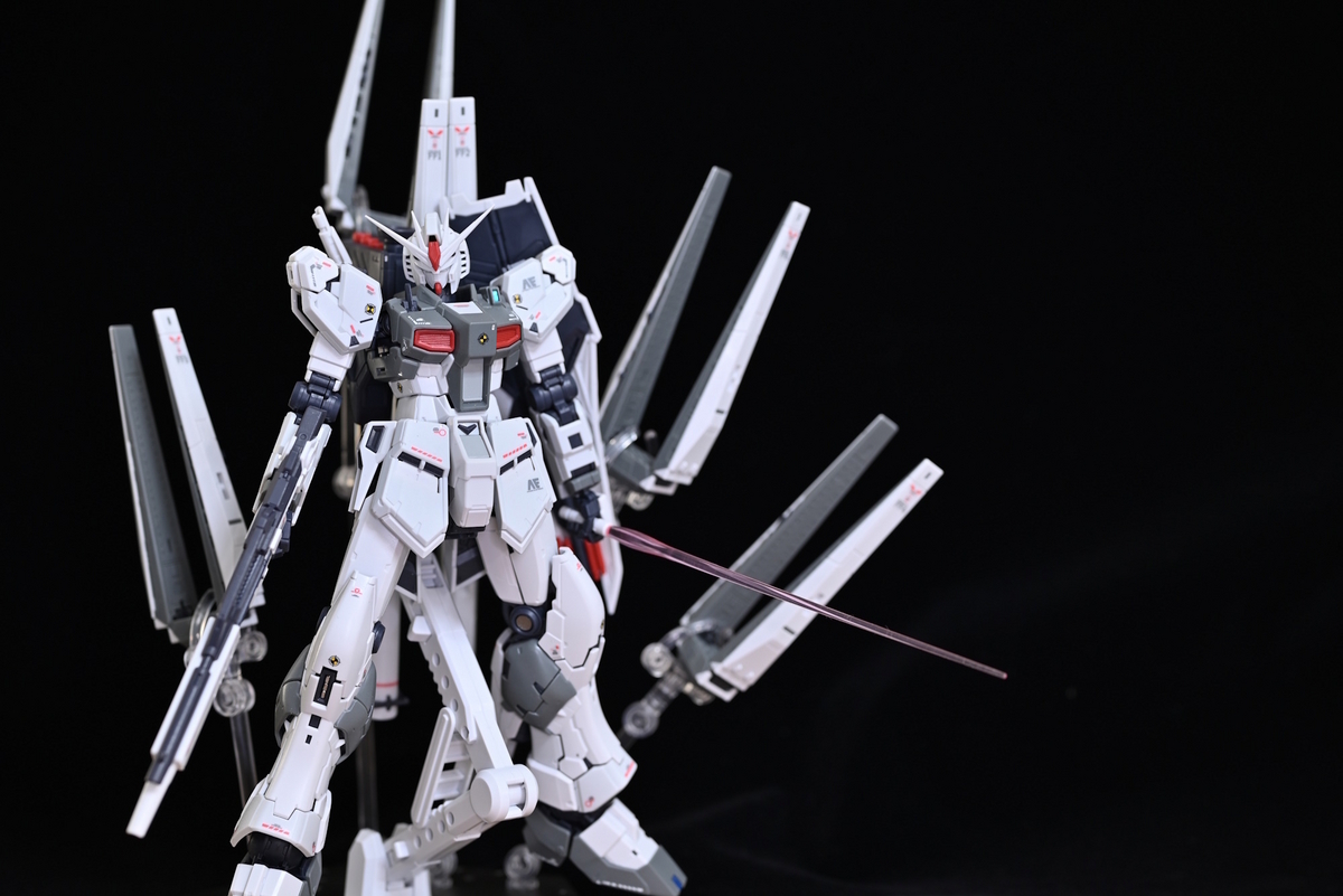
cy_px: 448
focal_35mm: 50
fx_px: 1866
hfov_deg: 39.6
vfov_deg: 27.0
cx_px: 672
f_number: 5.6
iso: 100
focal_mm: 50
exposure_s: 1/5
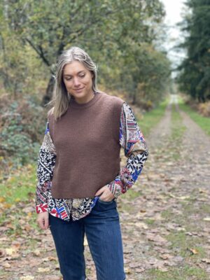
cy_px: 140
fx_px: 421
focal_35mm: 52
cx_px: 105
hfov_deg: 28.0
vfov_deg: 36.8
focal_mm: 6
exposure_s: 1/122
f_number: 2
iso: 80
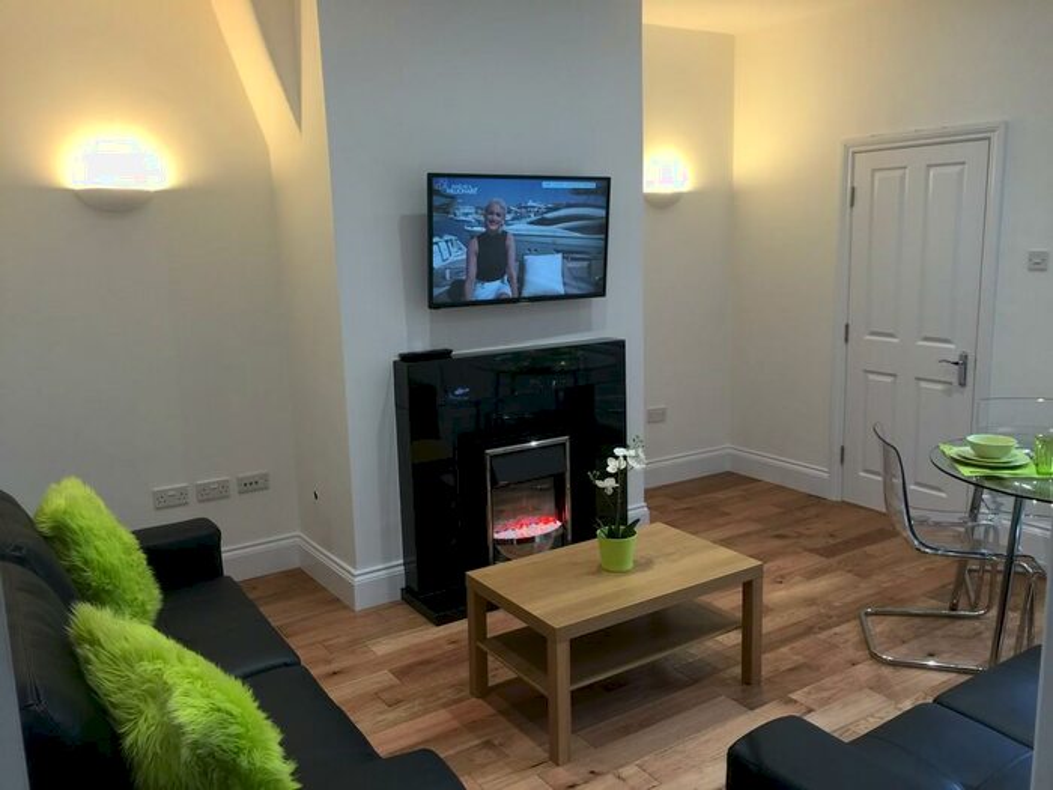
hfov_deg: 61.7
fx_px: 882
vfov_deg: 48.2
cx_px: 526
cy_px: 395
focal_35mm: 29
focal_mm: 4.15
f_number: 2.2
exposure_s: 1/17
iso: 50
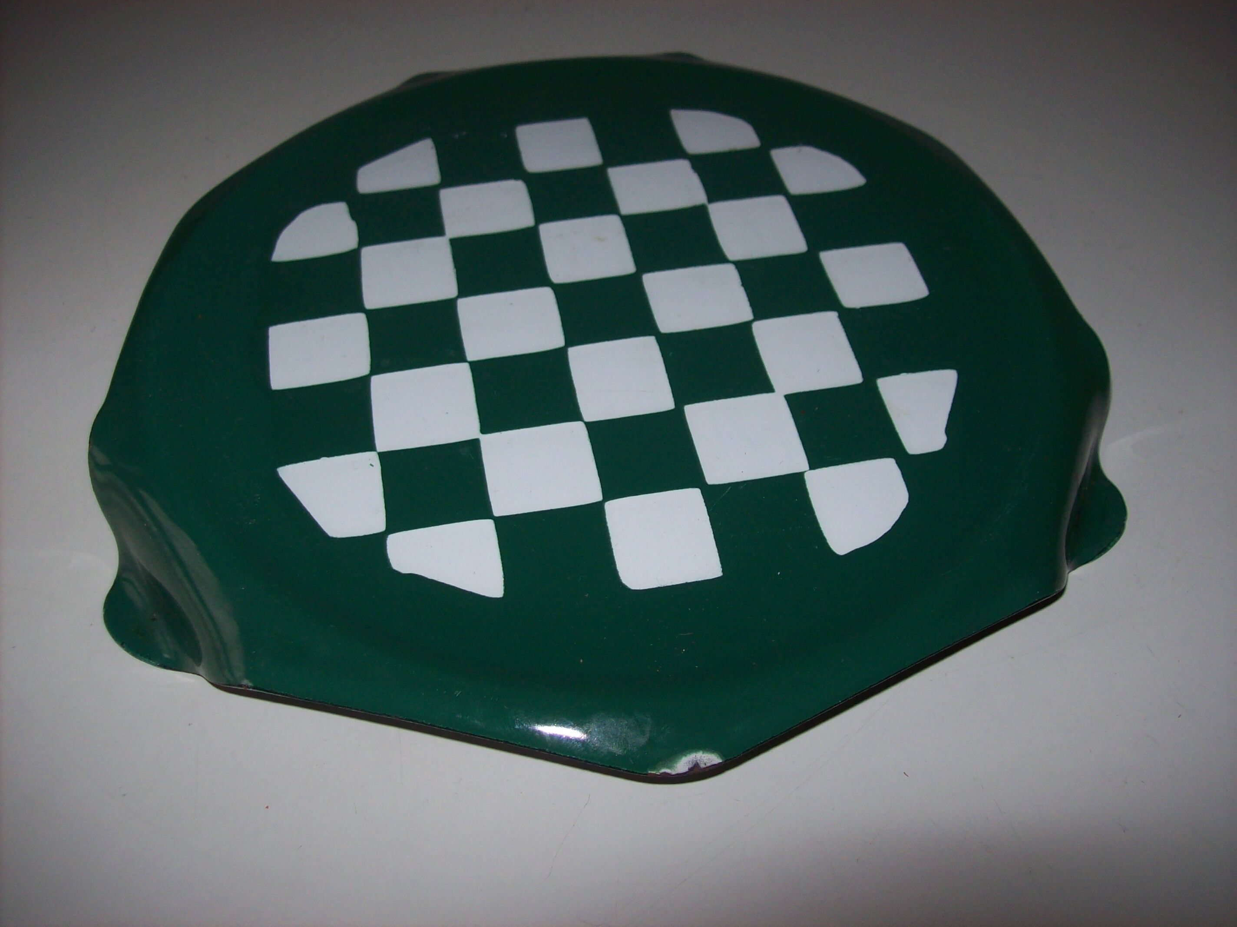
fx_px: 1286
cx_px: 618
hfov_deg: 51.4
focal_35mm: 36
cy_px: 464
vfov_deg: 39.6
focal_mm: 6
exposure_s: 1/64
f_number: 2.7
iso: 80
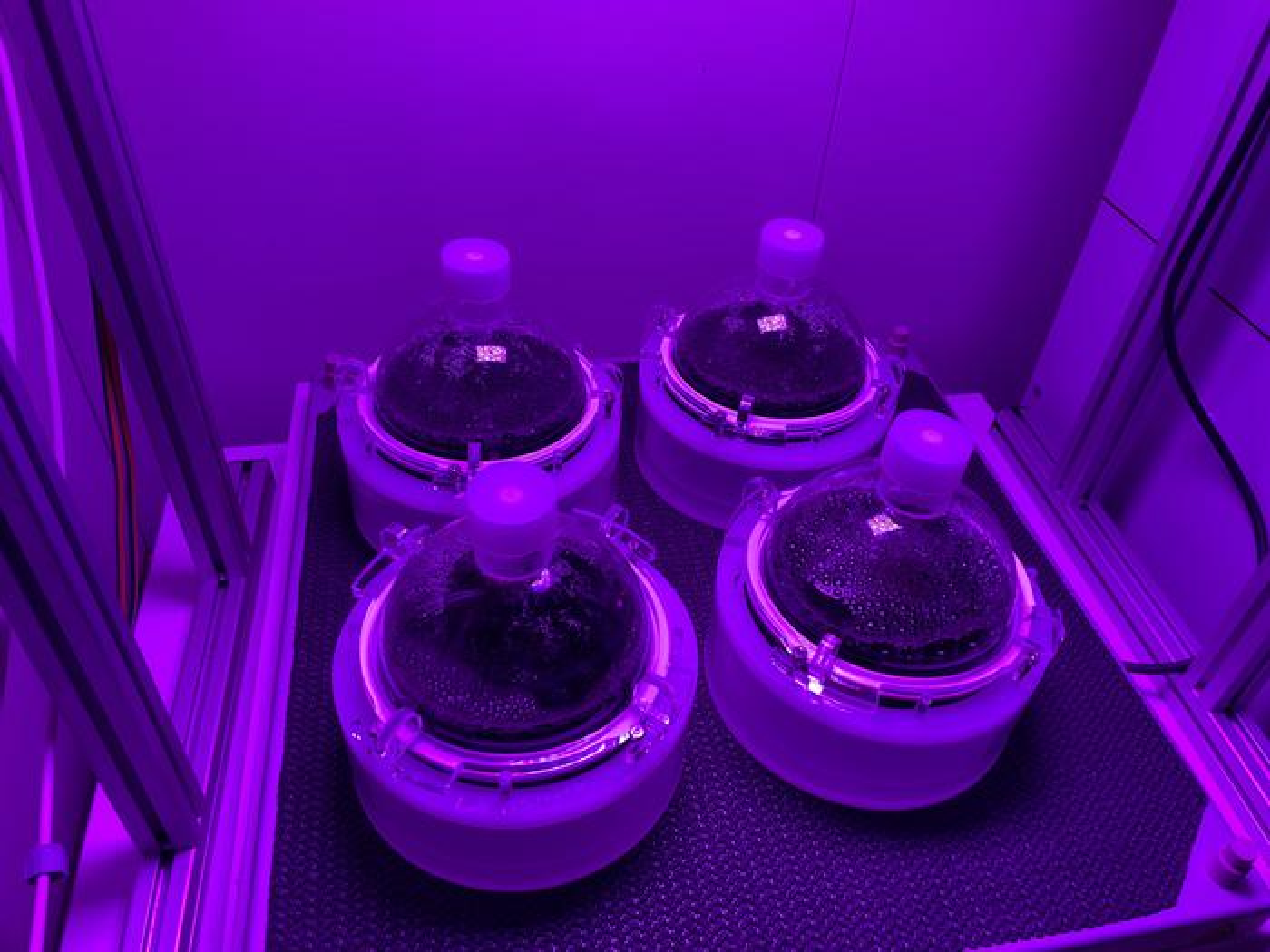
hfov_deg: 67.3
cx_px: 635
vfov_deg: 53.1
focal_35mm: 26
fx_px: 954
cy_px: 476
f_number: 1.6
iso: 32
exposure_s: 1/360
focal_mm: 4.2
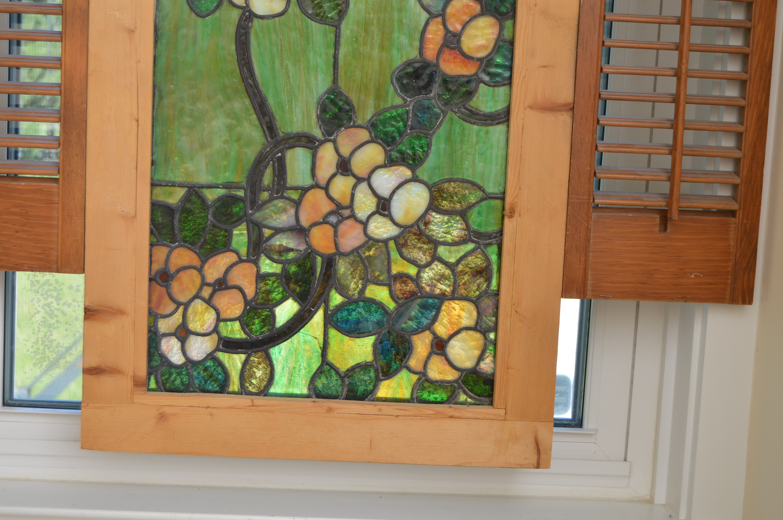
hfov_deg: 35.1
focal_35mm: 57
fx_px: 1239
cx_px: 392
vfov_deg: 23.7
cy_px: 260
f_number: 5
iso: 200
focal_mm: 38
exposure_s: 1/125
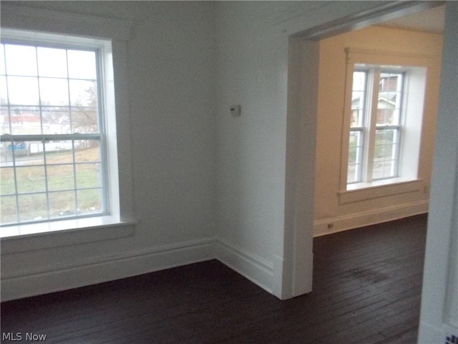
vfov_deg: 48.2
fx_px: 384
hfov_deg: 61.7
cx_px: 229
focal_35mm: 29
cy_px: 172
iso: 800
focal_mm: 4.1
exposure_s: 1/80
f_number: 3.3
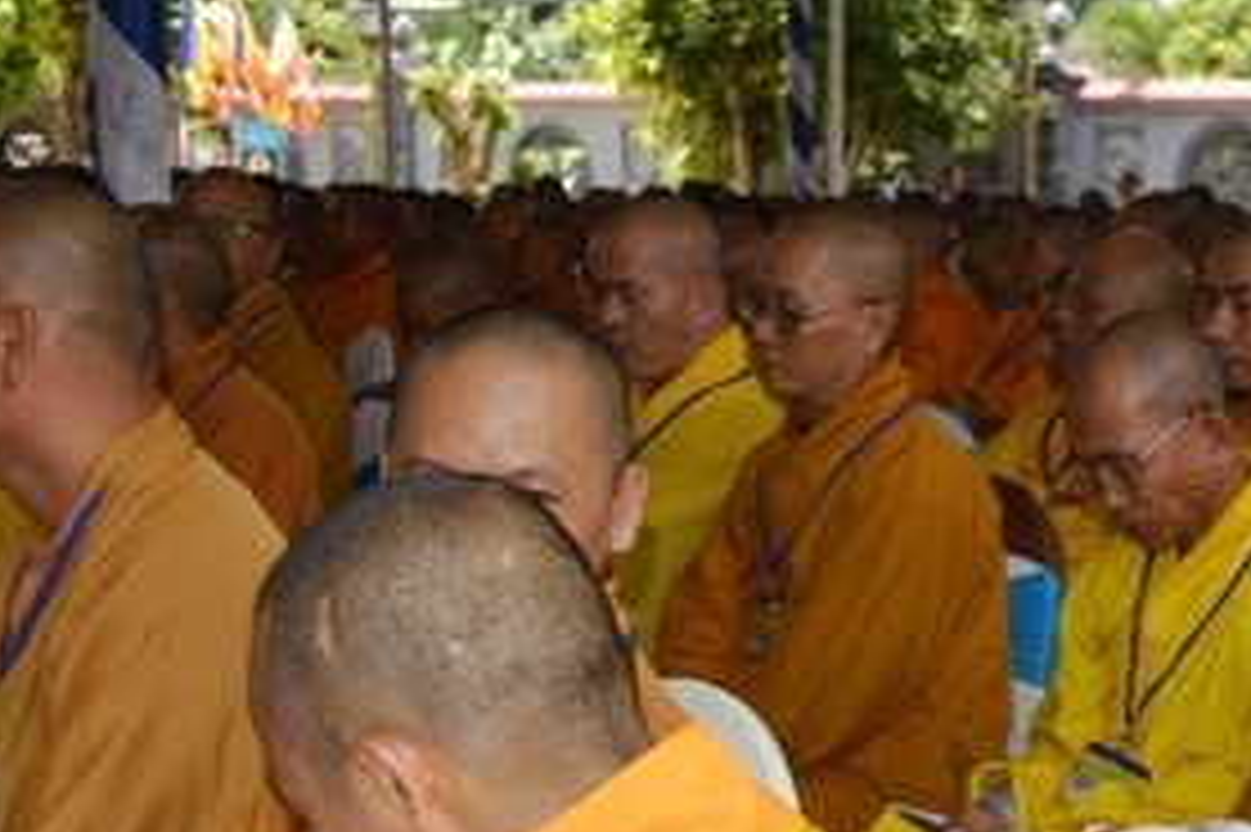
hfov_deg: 23.7
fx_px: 2882
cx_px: 1188
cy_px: 765
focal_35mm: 83
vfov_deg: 16.2
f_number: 5
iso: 100
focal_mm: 24
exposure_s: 1/200
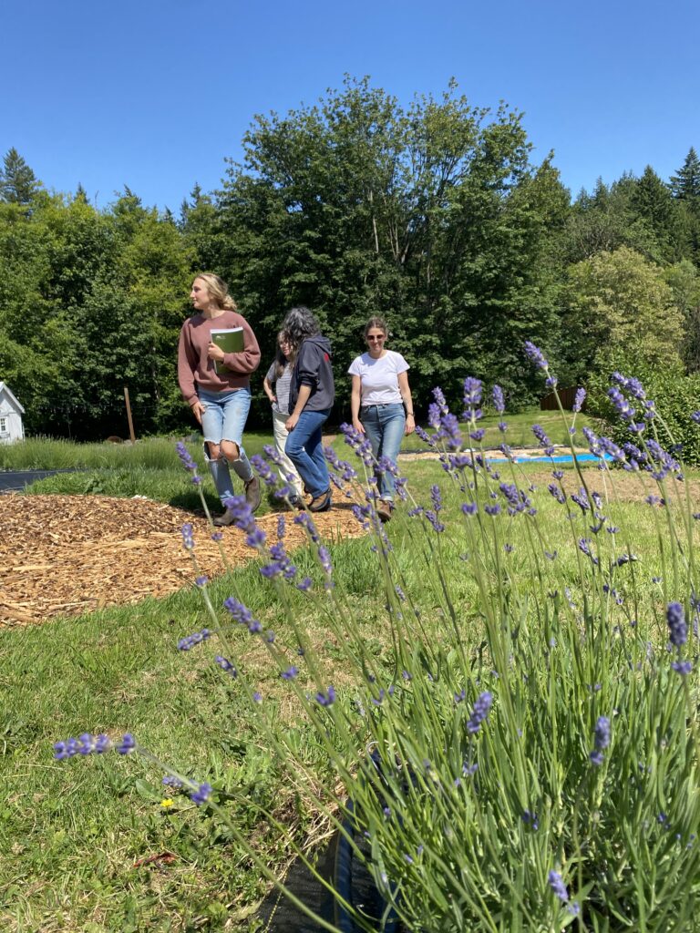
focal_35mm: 26
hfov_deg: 53.1
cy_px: 466
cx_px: 350
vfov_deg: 67.3
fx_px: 701
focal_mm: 4.25
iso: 32
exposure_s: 1/1927
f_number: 1.8
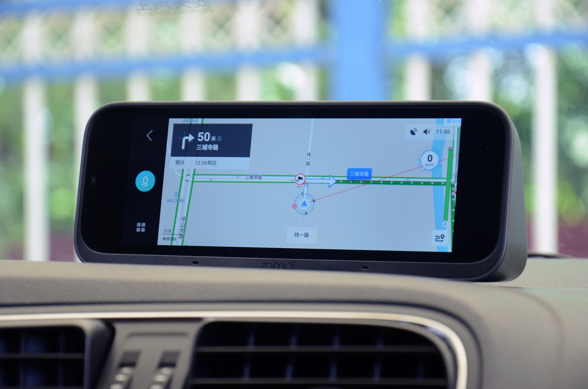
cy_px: 194
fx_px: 2200
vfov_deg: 10.1
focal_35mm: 135
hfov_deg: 15.2
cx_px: 294
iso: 1000
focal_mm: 90
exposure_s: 1/125
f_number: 5.6
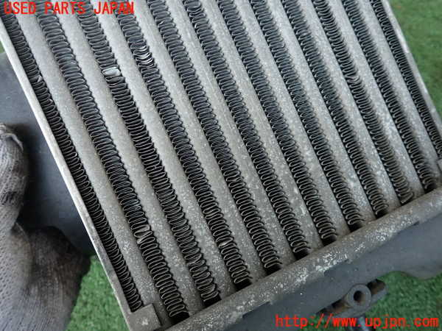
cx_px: 221
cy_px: 166
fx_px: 319
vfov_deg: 54.9
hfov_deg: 69.4
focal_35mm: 25
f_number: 2
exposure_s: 1/80
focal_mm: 4.5
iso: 100
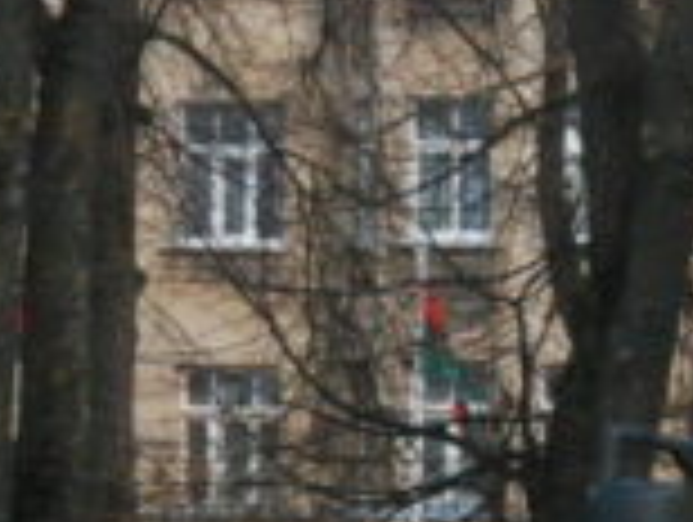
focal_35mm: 594
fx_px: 11910
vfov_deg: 2.5
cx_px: 1440
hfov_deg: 3.3
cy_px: 1123
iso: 1600
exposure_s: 1/1250
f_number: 9
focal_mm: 62
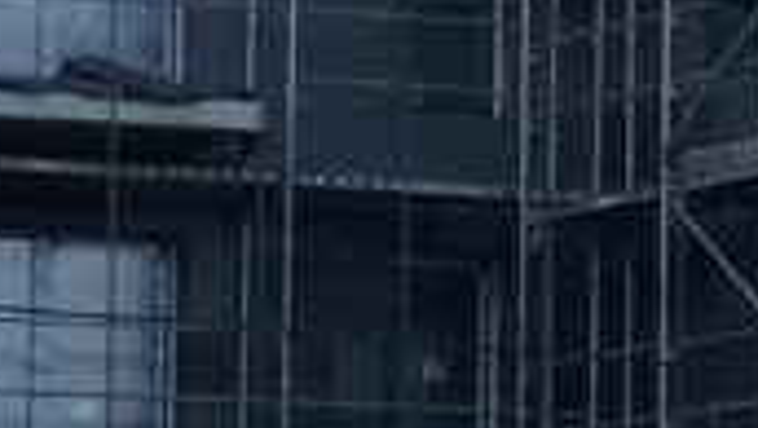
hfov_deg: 6.4
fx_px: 6798
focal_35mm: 338
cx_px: 776
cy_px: 49
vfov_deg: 3.6
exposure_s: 1/276
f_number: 2.4
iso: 16
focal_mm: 6
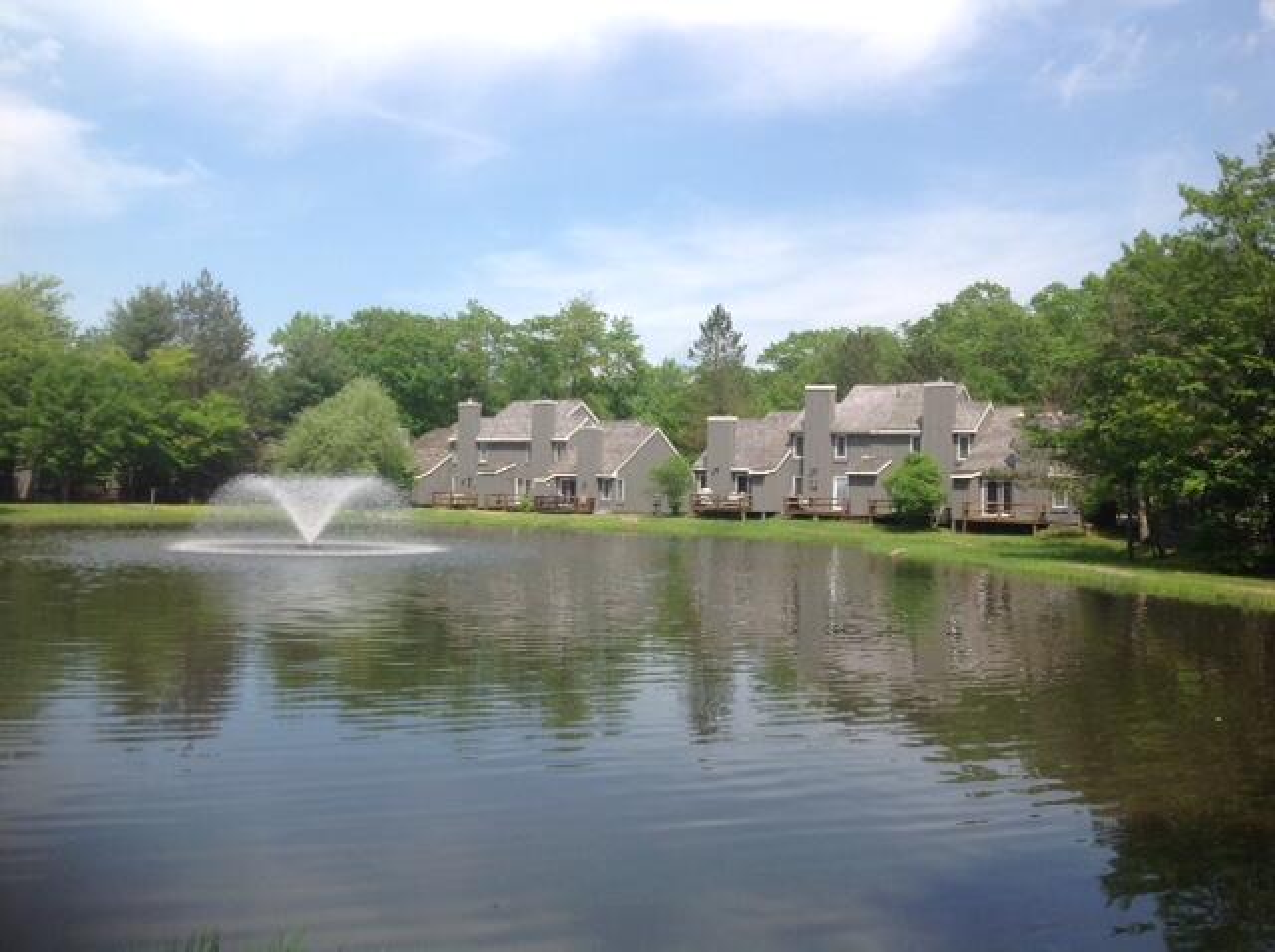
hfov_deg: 52.7
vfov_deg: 40.6
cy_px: 476
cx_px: 638
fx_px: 1287
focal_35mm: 35
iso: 50
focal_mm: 4.28
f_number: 2.4
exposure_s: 1/1681
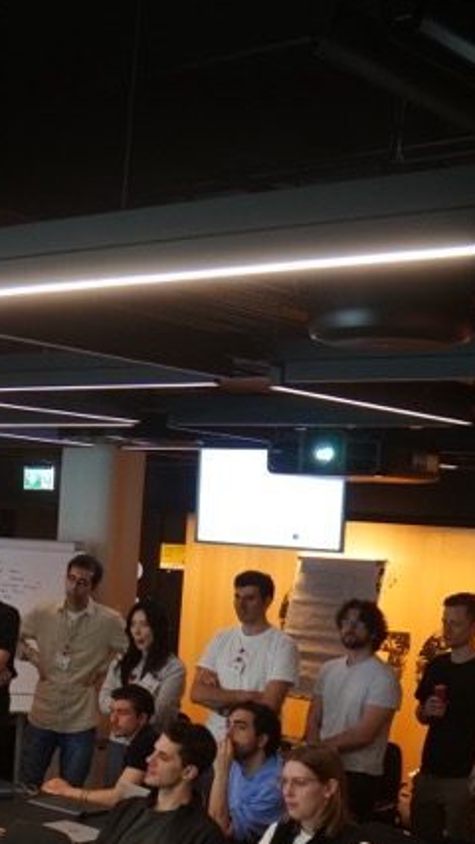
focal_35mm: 59
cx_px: -40
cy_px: 588
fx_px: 1320
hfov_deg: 19.6
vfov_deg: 35.0
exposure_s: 1/100
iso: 2000
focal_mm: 20
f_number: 4.2
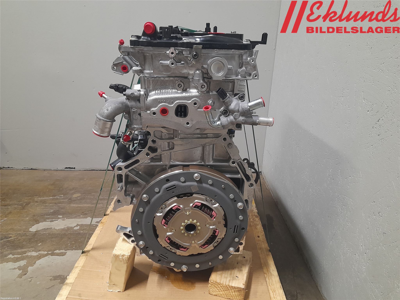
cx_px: 200
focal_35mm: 25
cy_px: 150
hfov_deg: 69.4
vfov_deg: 54.9
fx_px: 289
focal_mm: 4.6
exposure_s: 1/50
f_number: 2
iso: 320
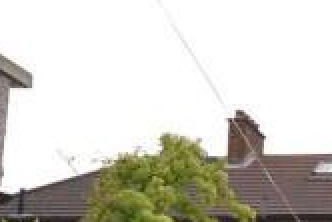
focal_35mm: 83
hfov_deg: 20.8
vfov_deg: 15.7
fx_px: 766
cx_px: 499
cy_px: 285
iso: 100
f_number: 6.3
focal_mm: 14
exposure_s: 1/200
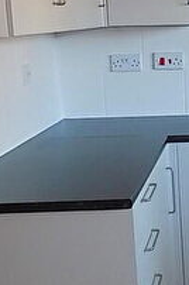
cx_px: 306
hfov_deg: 14.9
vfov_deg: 24.5
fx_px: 656
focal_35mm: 83
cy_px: 140
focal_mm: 4
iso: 200
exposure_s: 1/30
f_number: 3.1
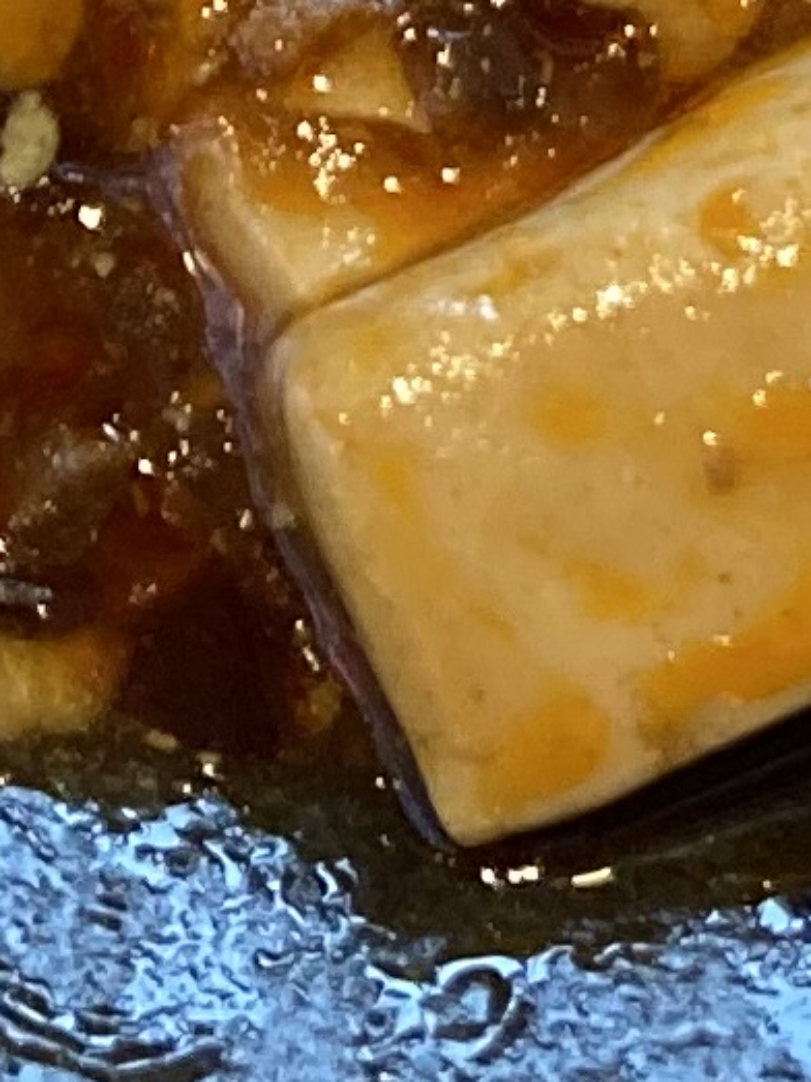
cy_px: -1742
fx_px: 6750
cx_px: 1148
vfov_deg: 8.2
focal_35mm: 216
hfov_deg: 6.8
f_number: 1.8
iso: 125
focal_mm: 3.99
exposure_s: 1/60
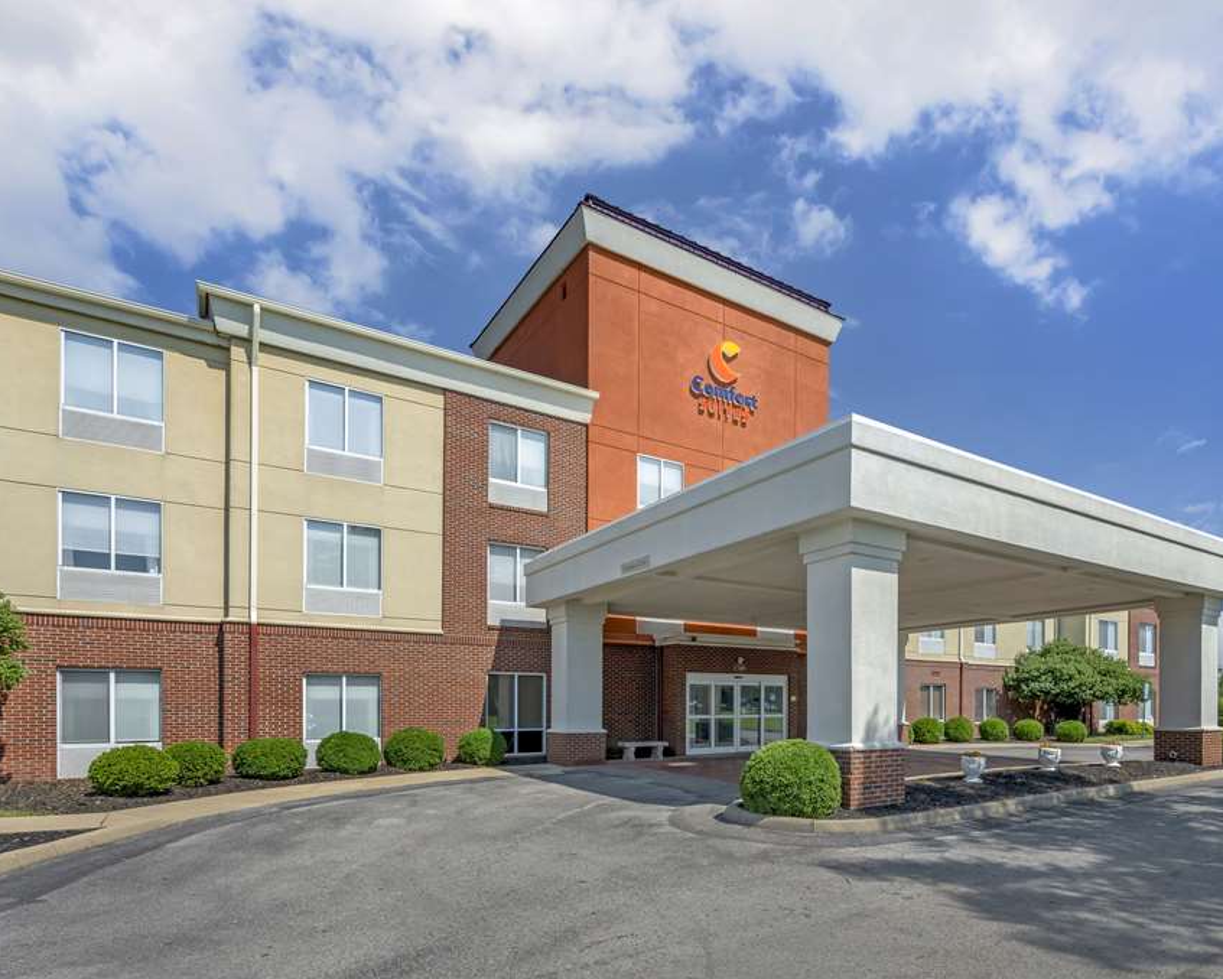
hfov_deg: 89.5
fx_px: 615
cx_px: 657
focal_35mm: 17
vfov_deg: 77.0
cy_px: 490
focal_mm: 15
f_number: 10
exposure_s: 1/60
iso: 100
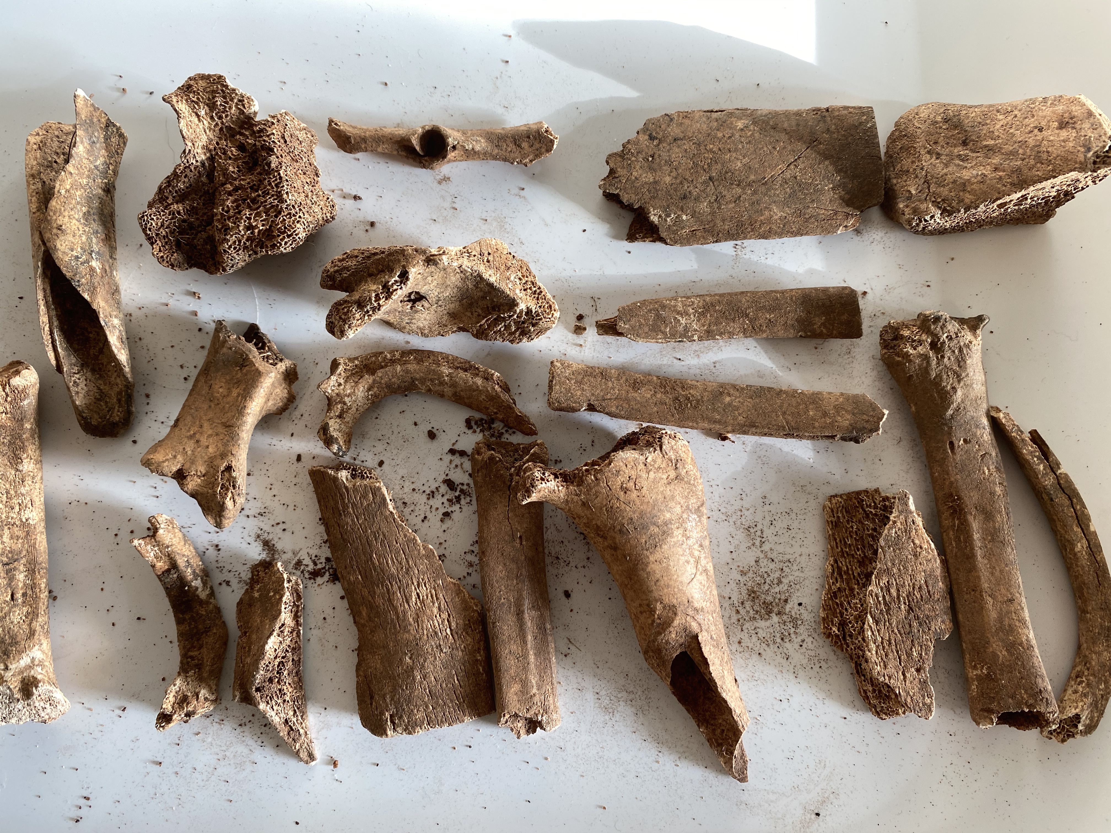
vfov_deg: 53.1
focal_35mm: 26
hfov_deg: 67.3
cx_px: 556
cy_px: 416
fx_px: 834
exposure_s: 1/100
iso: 64
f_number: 1.8
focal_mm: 4.25
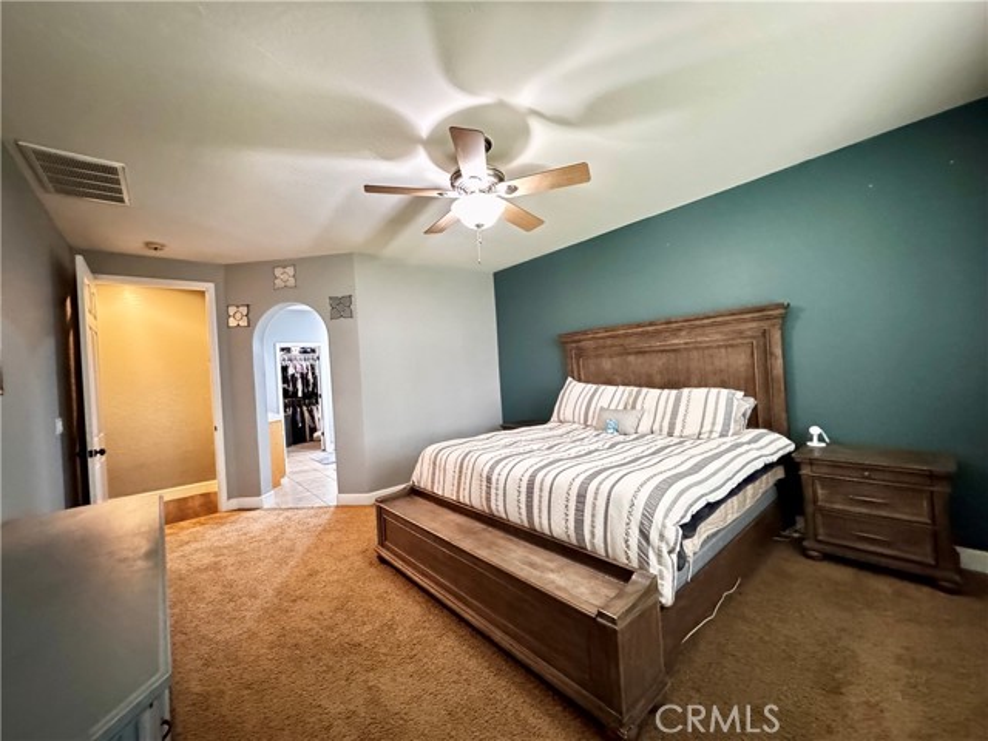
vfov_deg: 85.7
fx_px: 400
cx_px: 494
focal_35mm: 14
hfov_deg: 102.1
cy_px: 370
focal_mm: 2.22
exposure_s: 1/24
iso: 2000
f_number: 2.2
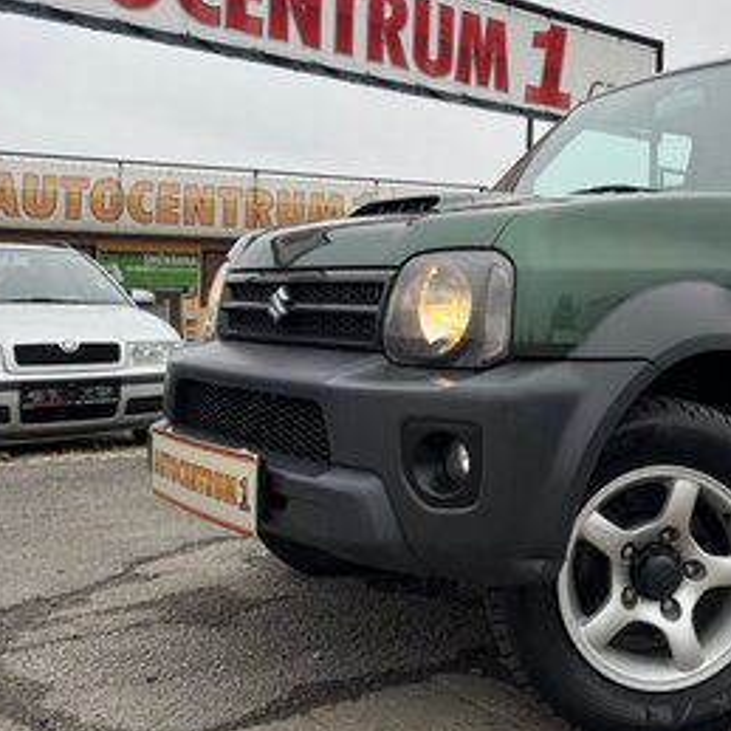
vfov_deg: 41.3
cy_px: 243
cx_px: 528
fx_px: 956
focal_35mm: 40
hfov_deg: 40.9
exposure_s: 1/495
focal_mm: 6.76
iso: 80
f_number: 1.78
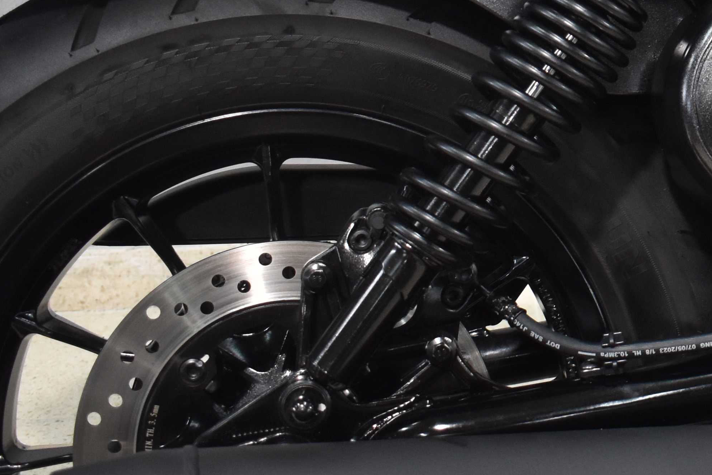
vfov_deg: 14.2
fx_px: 1889
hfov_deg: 19.5
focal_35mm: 96
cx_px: 946
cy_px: 39
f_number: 3.8
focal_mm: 21
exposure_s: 1/50
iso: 800
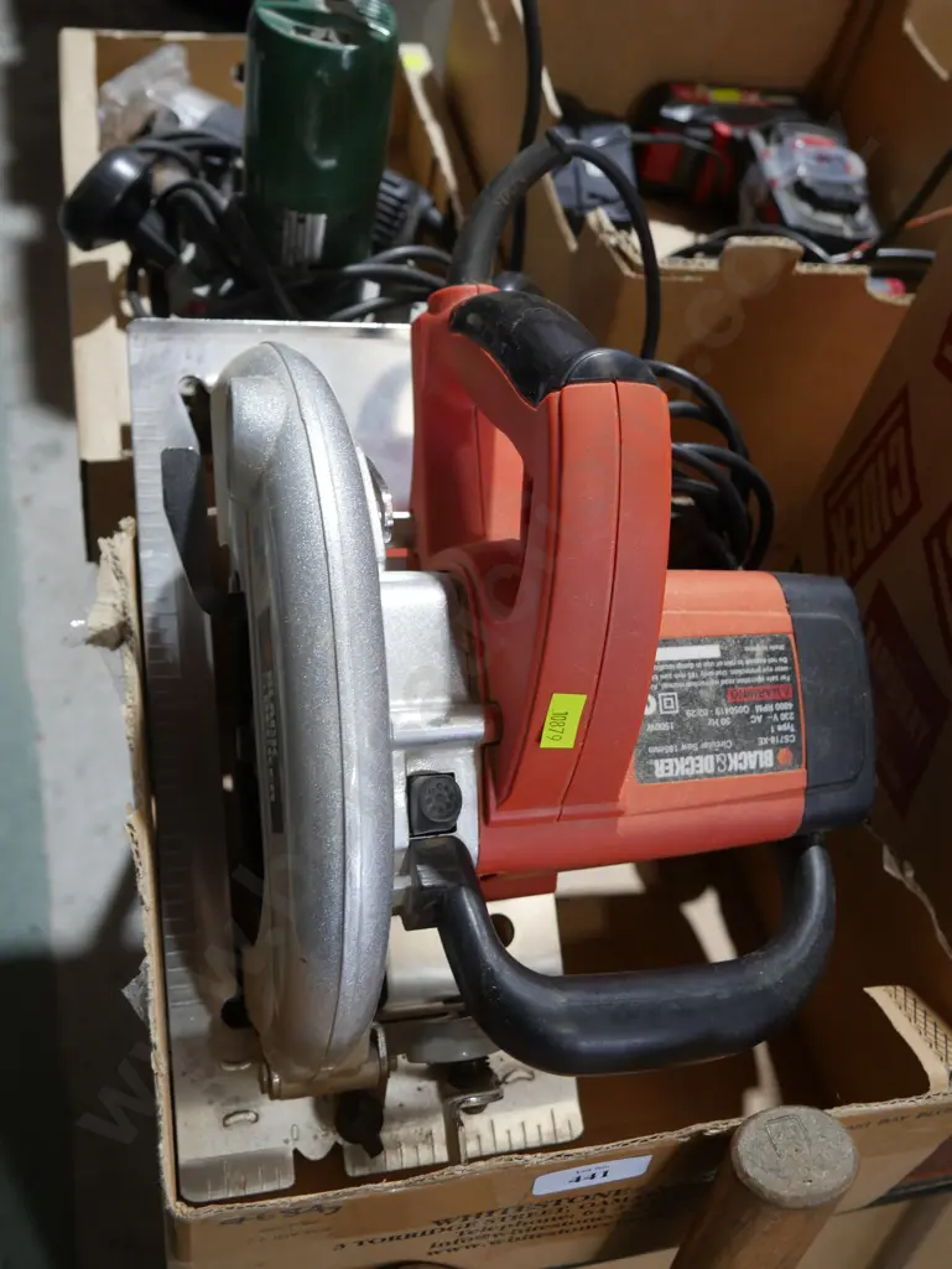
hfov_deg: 39.7
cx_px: 476
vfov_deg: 51.3
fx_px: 1319
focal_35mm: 36
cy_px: 634
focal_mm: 18
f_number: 4
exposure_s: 1/60
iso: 500
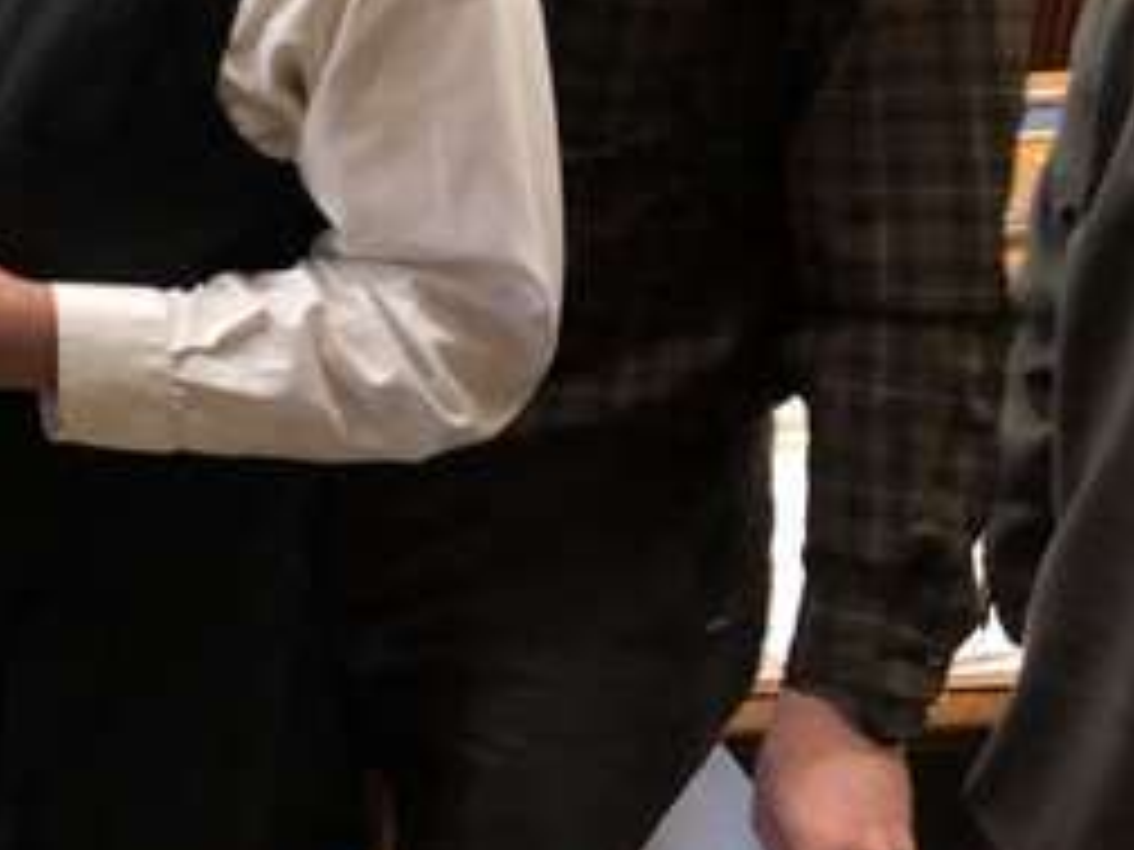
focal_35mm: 89
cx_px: -662
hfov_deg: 18.8
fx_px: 2916
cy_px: -256
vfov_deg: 15.8
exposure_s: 1/15
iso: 64
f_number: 1.8
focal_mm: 3.99
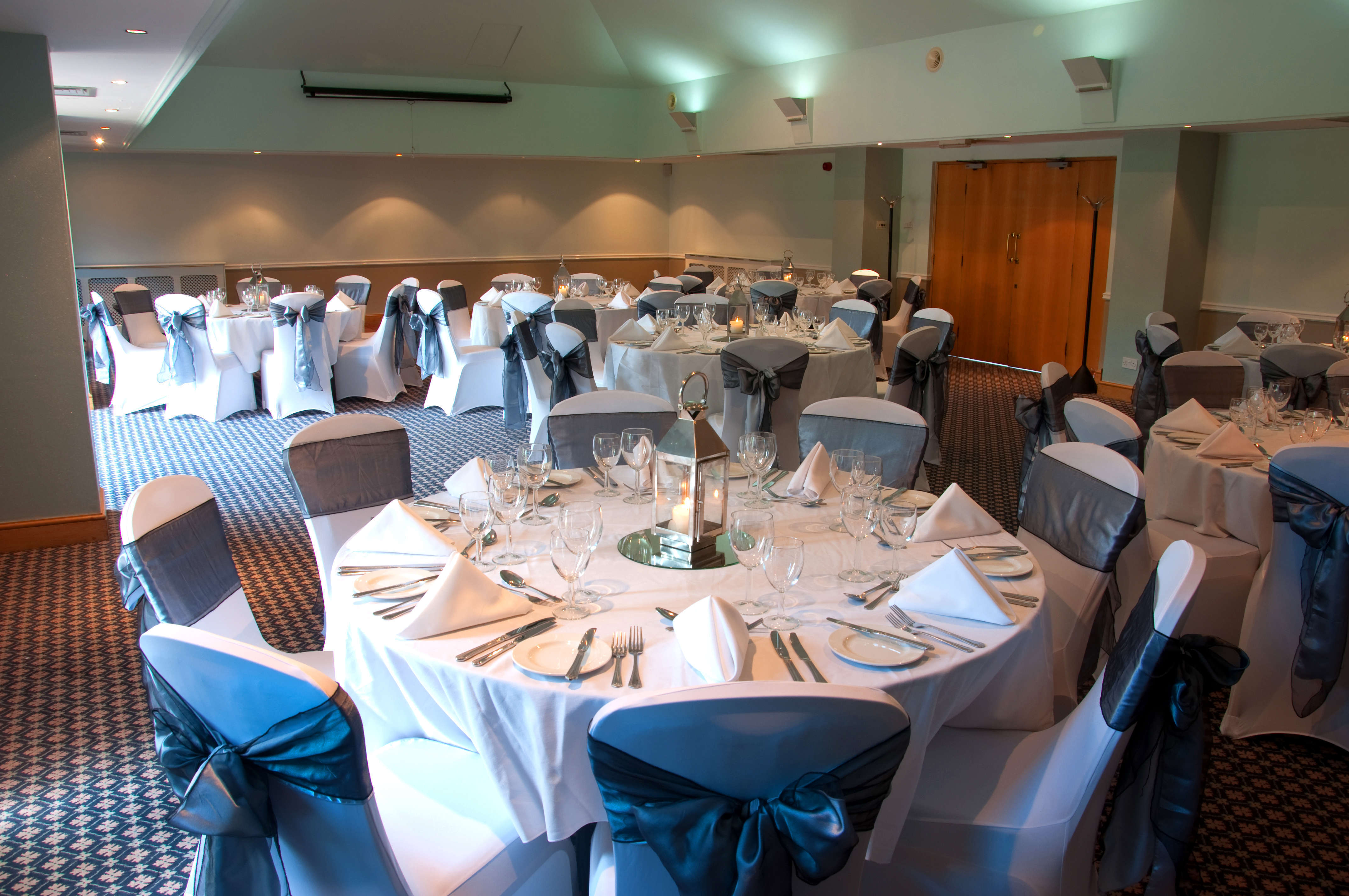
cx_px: 674
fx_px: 1011
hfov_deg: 67.4
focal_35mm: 27
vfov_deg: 47.8
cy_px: 448
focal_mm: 18
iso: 100
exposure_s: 1/2
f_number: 9
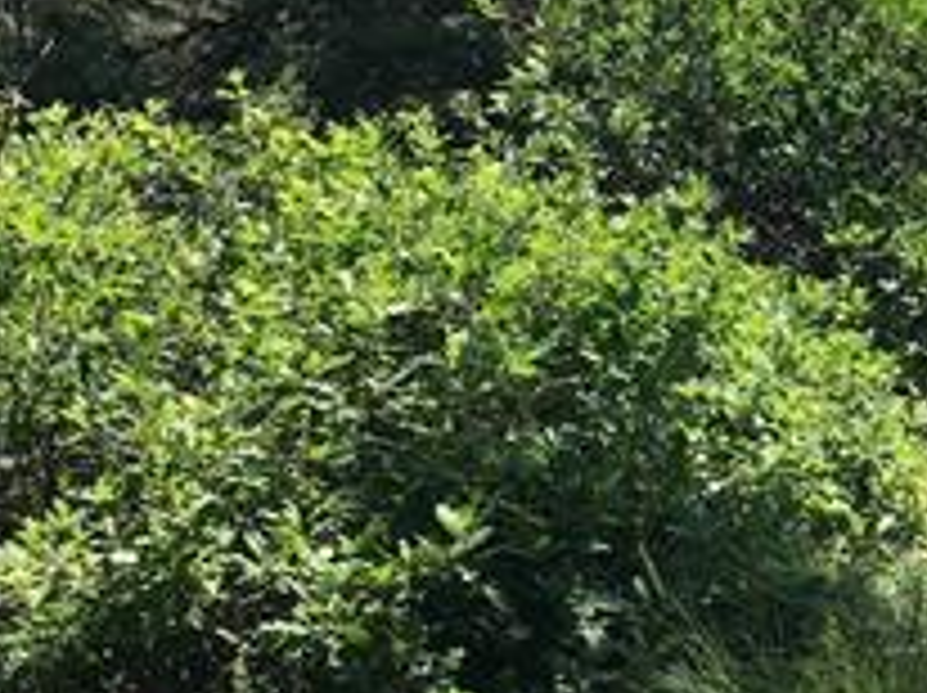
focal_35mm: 90
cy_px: 169
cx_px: 968
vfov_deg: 16.3
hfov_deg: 20.9
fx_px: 2407
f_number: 2.2
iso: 25
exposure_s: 1/1183
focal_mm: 4.15
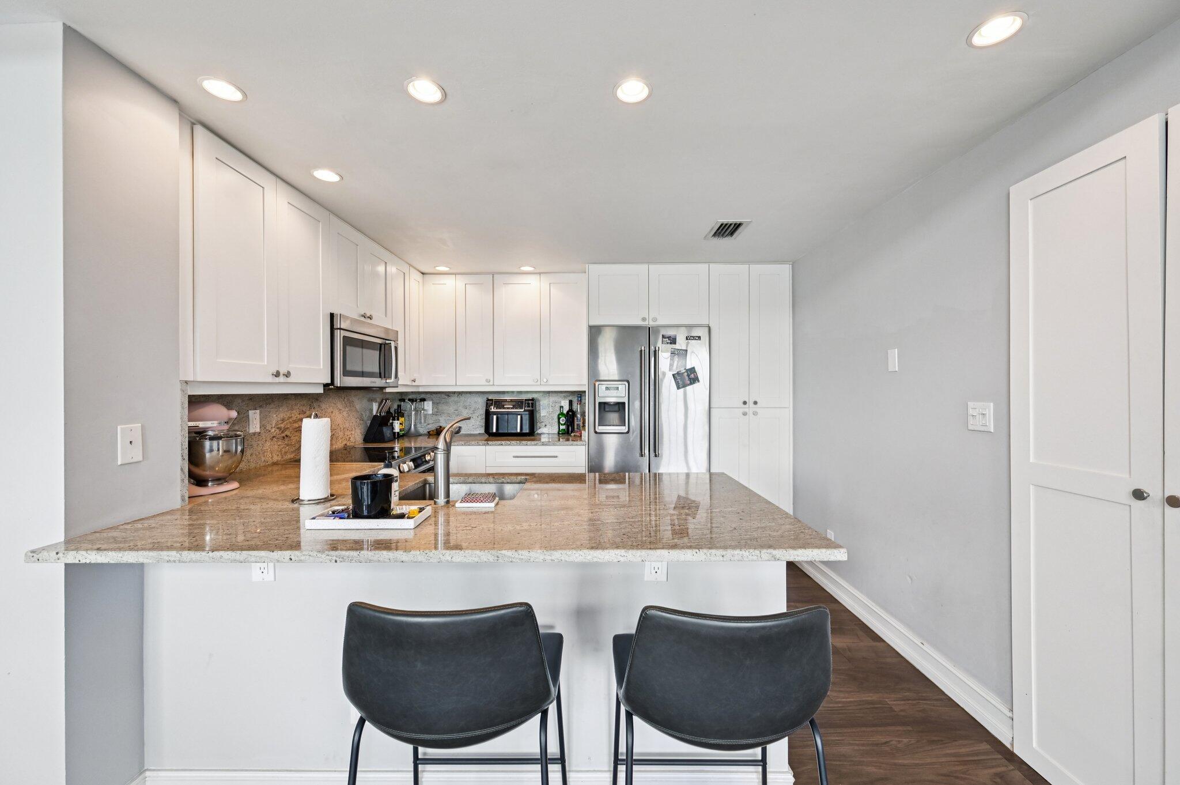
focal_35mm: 14
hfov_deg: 104.3
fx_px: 459
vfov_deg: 81.1
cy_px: 392
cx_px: 590
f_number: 8
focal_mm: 14
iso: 800
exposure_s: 1/30
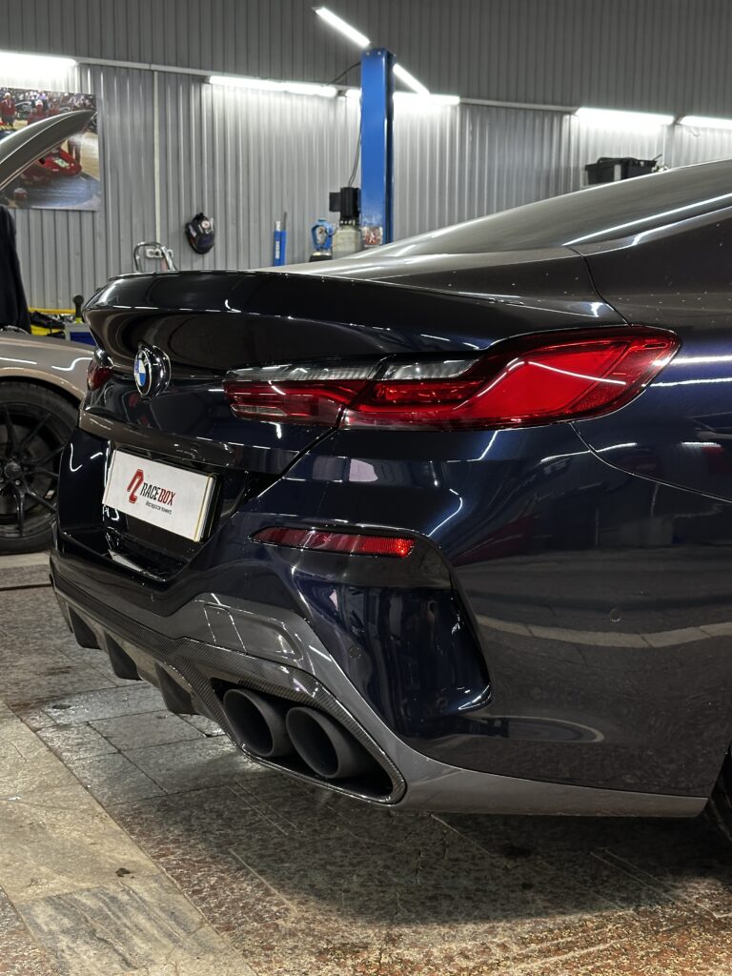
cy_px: 488
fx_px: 1353
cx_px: 366
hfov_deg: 30.3
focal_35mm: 48
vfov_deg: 39.7
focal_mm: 6.86
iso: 200
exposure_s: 1/33
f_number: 1.78
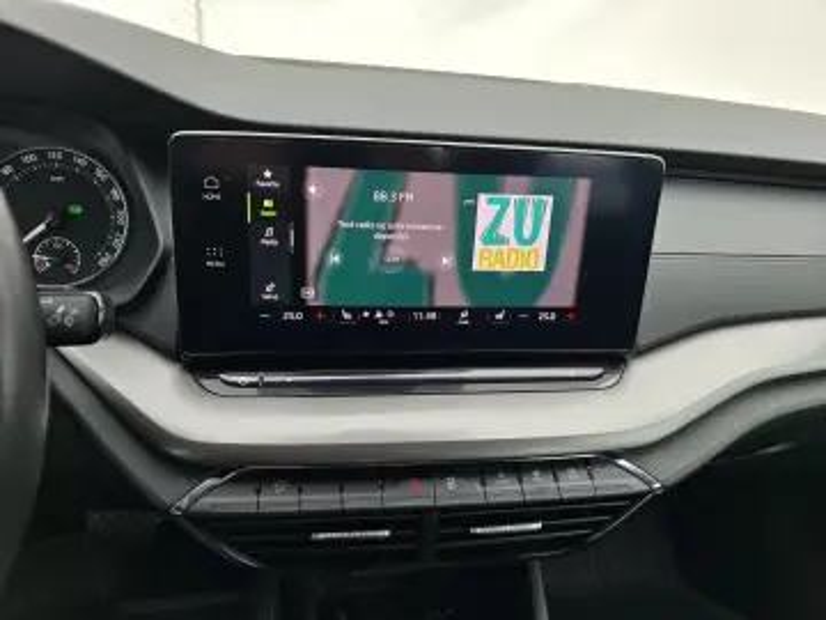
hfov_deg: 73.9
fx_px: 549
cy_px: 310
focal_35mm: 23
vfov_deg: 58.9
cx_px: 413
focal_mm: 5.54
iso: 50
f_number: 1.8
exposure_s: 1/187
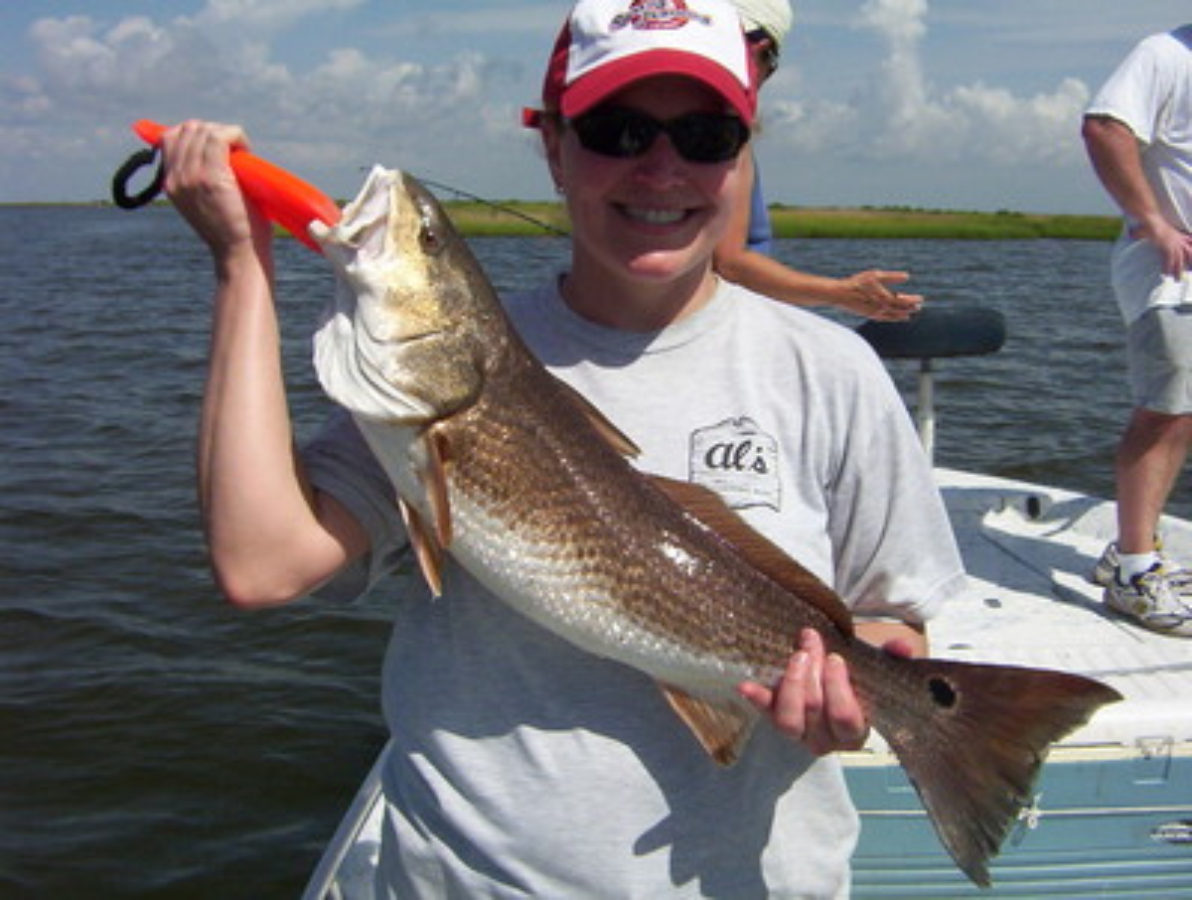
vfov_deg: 39.8
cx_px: 596
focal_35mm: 36
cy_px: 450
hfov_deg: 51.2
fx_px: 1243
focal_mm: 5.54
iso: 100
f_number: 5.24
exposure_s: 1/1613
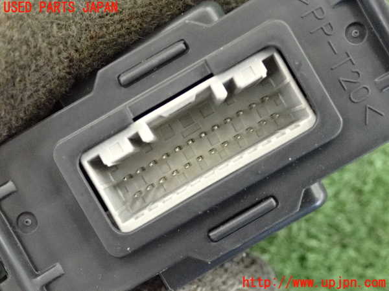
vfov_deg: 25.2
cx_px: 194
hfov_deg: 33.2
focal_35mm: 58
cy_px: 146
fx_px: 652
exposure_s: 1/125
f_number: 3.5
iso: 4000
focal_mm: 10.35
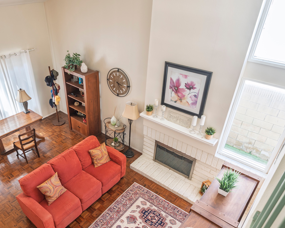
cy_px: 137
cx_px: 118
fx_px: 228
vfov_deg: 52.8
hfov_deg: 63.7
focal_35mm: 27
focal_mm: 14
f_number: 7.1
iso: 100
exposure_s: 1/10
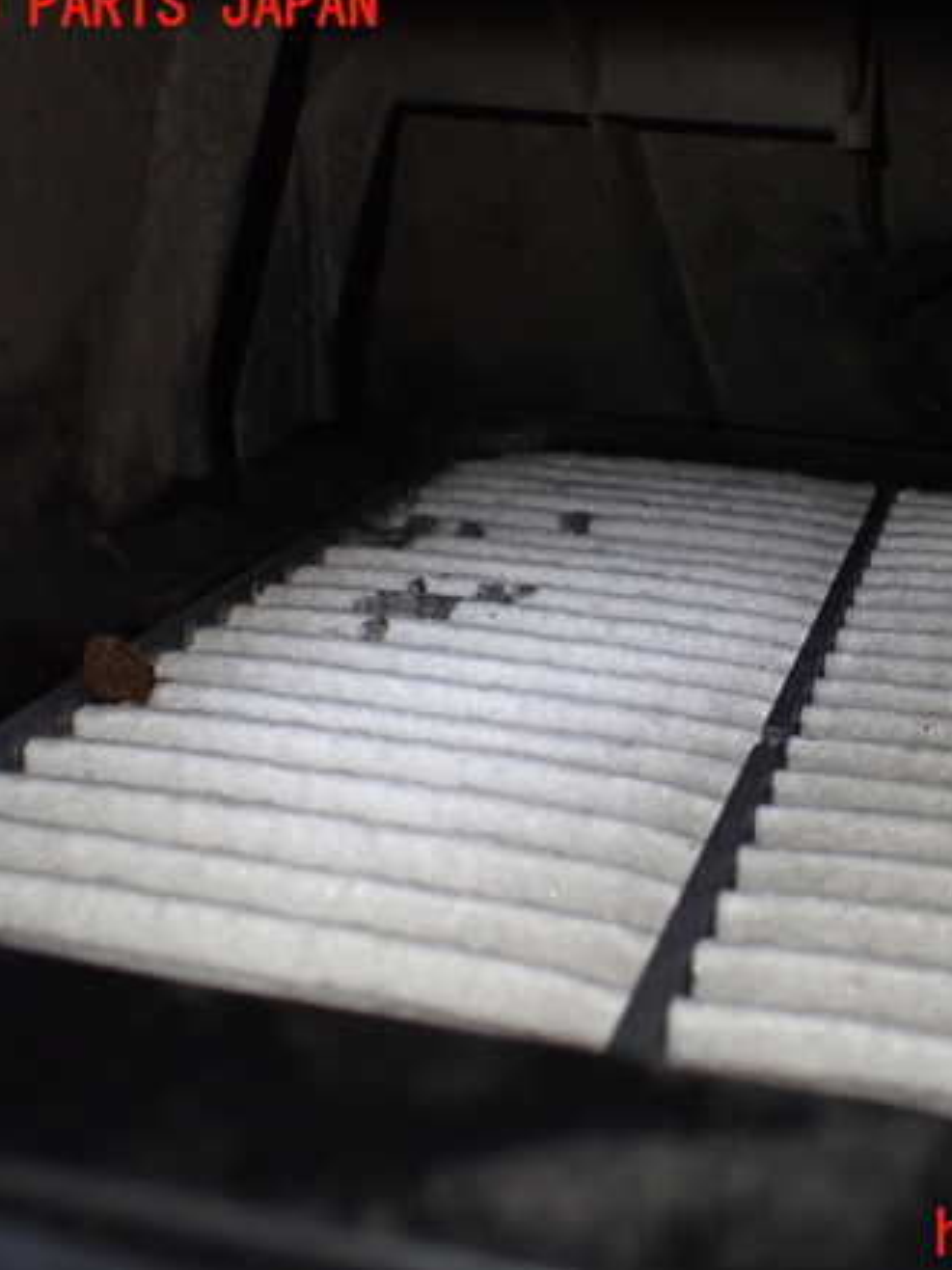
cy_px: 622
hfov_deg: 34.3
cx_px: 721
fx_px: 1504
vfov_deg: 45.8
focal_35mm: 41
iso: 400
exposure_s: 1/125
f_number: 2.3
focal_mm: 5.4
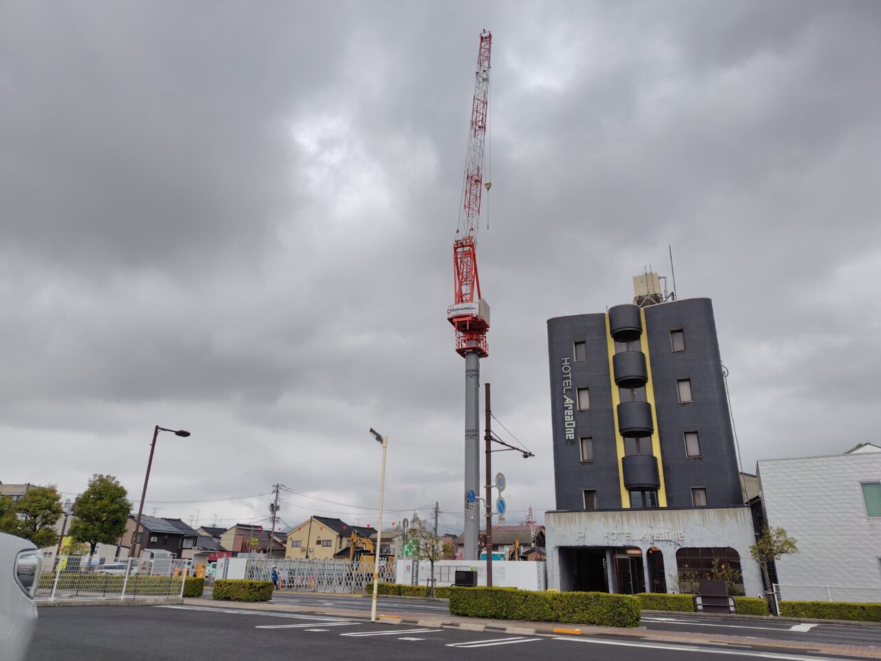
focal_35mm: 23
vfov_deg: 58.9
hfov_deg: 73.9
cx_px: 440
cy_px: 330
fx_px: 585
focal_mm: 5.6
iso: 50
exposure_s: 1/555
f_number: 1.9
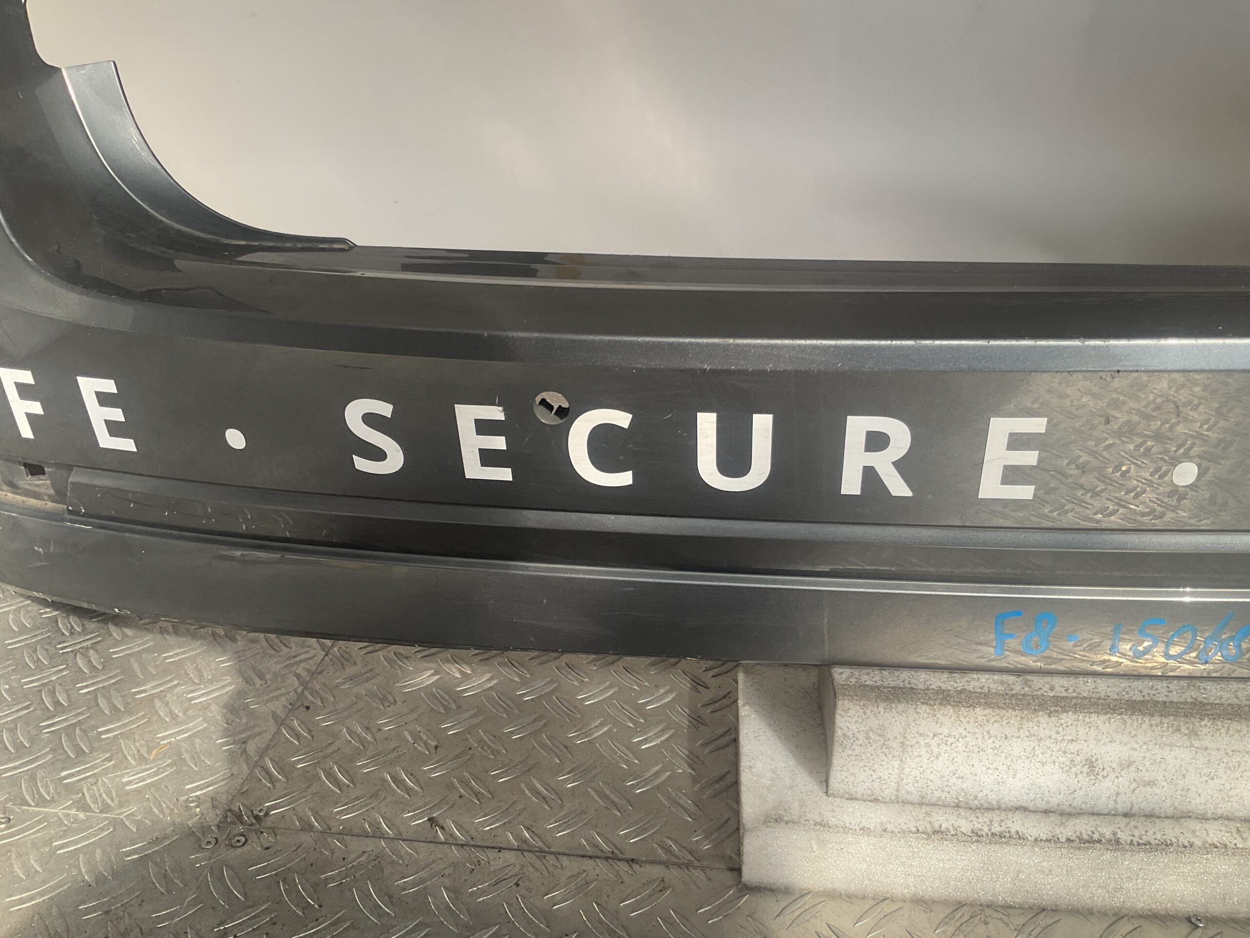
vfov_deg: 48.2
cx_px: 625
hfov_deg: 61.7
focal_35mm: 29
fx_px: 1047
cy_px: 469
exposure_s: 1/749
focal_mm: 3
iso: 16
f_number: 1.8
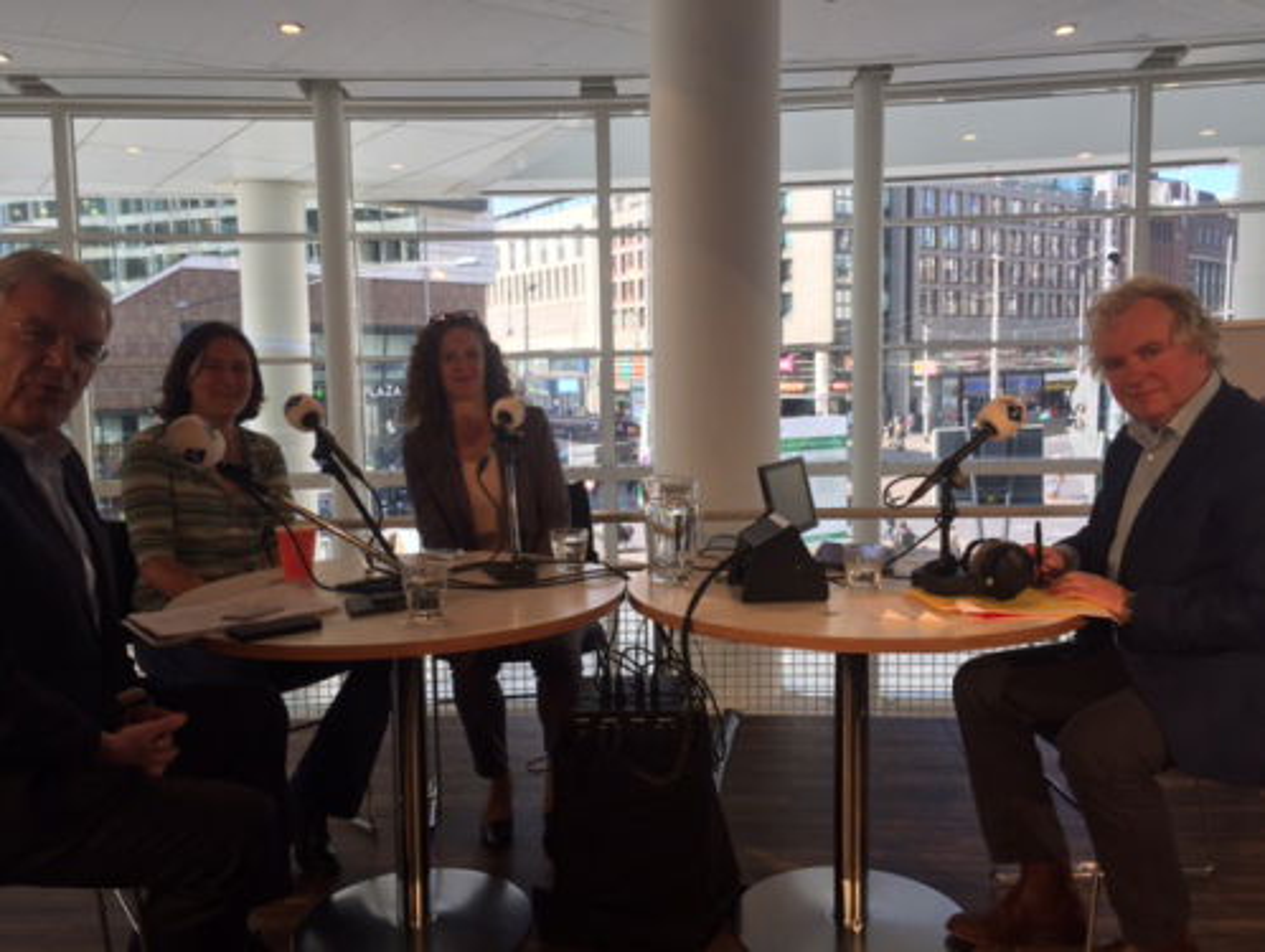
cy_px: 476
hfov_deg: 61.6
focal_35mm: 29
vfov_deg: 48.3
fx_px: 1061
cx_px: 632
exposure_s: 1/253
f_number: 2.2
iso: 32
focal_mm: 4.15
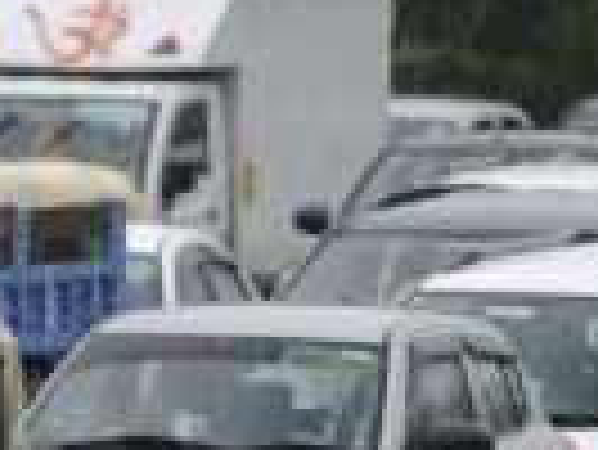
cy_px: 590
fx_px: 19680
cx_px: -139
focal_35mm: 1138
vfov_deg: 1.3
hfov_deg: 1.7
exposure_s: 1/200
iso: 200
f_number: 4
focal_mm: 175
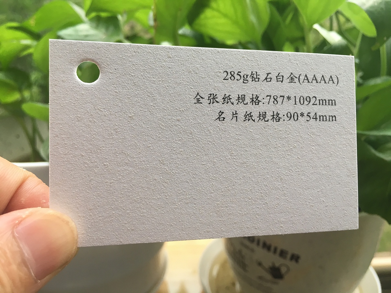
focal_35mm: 29
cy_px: 146
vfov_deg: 48.2
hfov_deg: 61.7
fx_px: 328
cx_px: 196
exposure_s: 1/33
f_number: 2.2
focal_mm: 4.15
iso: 32
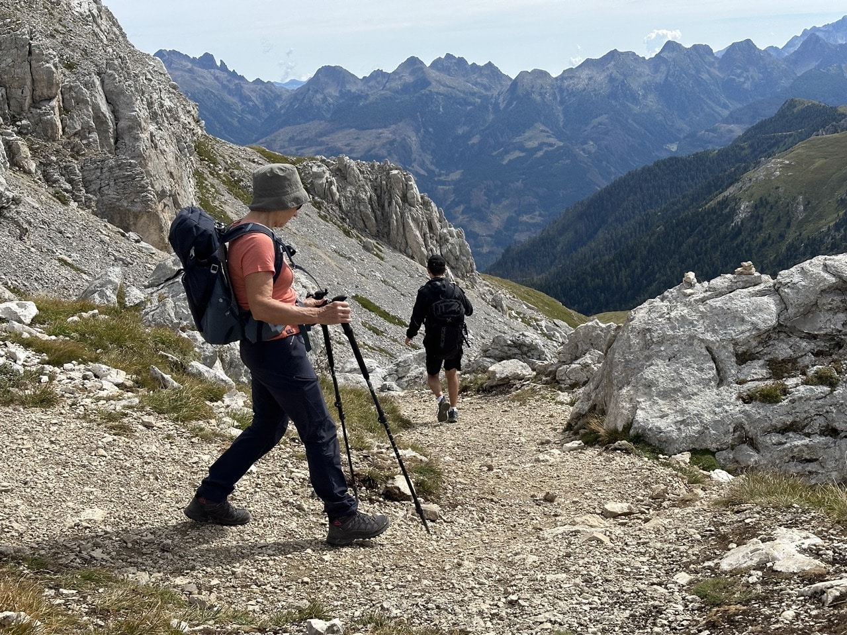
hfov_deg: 39.7
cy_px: 318
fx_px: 1174
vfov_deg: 30.3
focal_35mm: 48
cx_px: 424
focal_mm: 6.86
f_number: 1.78
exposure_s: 1/4566
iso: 64
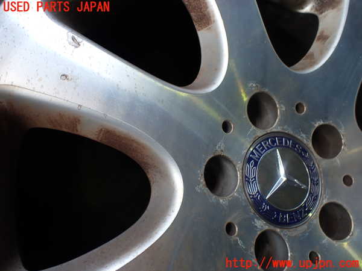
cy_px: 136
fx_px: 314
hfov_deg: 60.0
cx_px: 181
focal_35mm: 30
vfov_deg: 46.8
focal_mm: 5.4
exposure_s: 1/160
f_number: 2.3
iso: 100
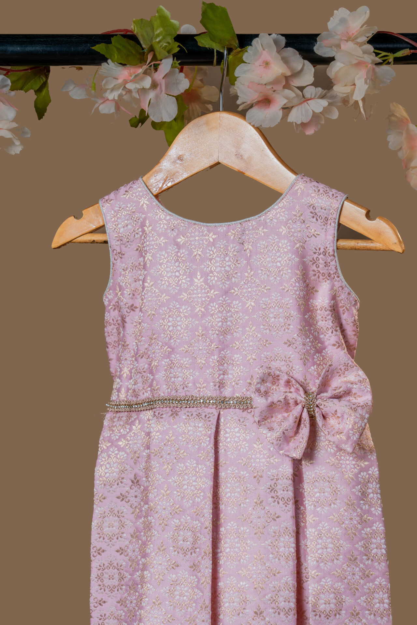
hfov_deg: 14.3
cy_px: 312
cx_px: 208
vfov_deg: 21.2
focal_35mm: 96
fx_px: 1668
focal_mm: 96
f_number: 9
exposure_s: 1/250
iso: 50
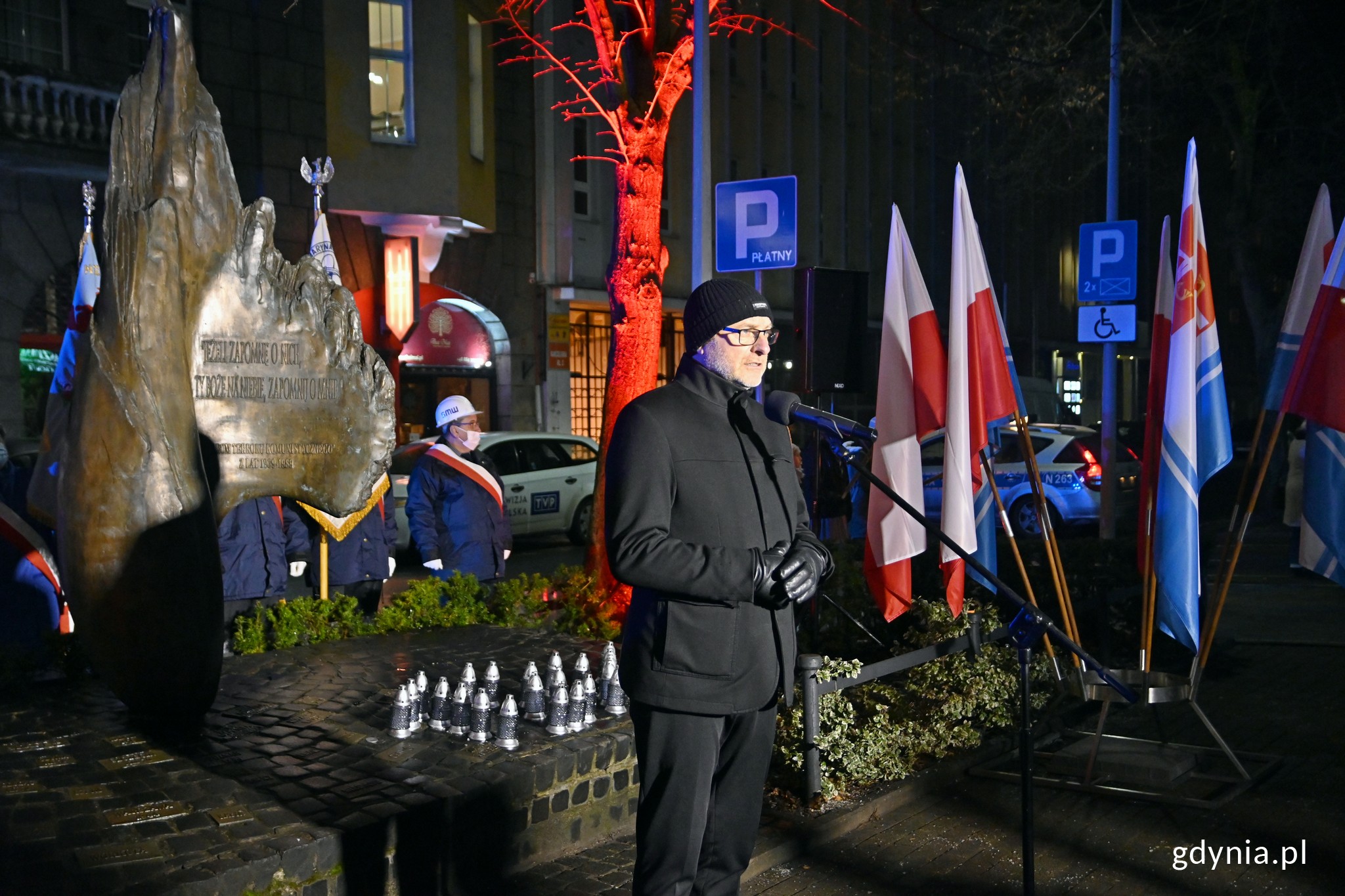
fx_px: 1457
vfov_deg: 34.2
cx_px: 672
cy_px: 448
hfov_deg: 49.6
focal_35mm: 39
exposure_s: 1/80
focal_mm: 26
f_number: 3.2
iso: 2500
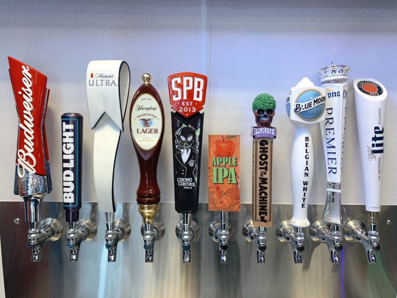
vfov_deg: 53.1
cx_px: 198
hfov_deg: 67.3
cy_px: 149
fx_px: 298
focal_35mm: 26
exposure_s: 1/60
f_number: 1.8
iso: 200
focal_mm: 4.25
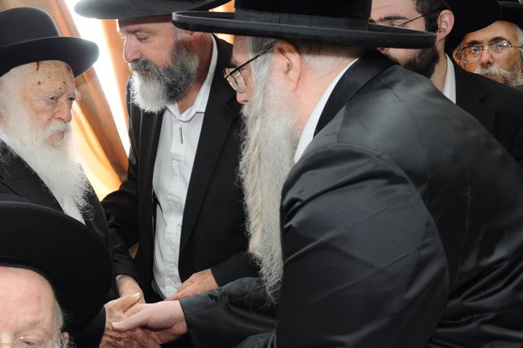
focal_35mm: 54
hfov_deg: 36.7
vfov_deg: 25.1
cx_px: 176
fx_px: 779
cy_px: 162
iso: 500
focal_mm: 25
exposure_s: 1/60
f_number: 4.5
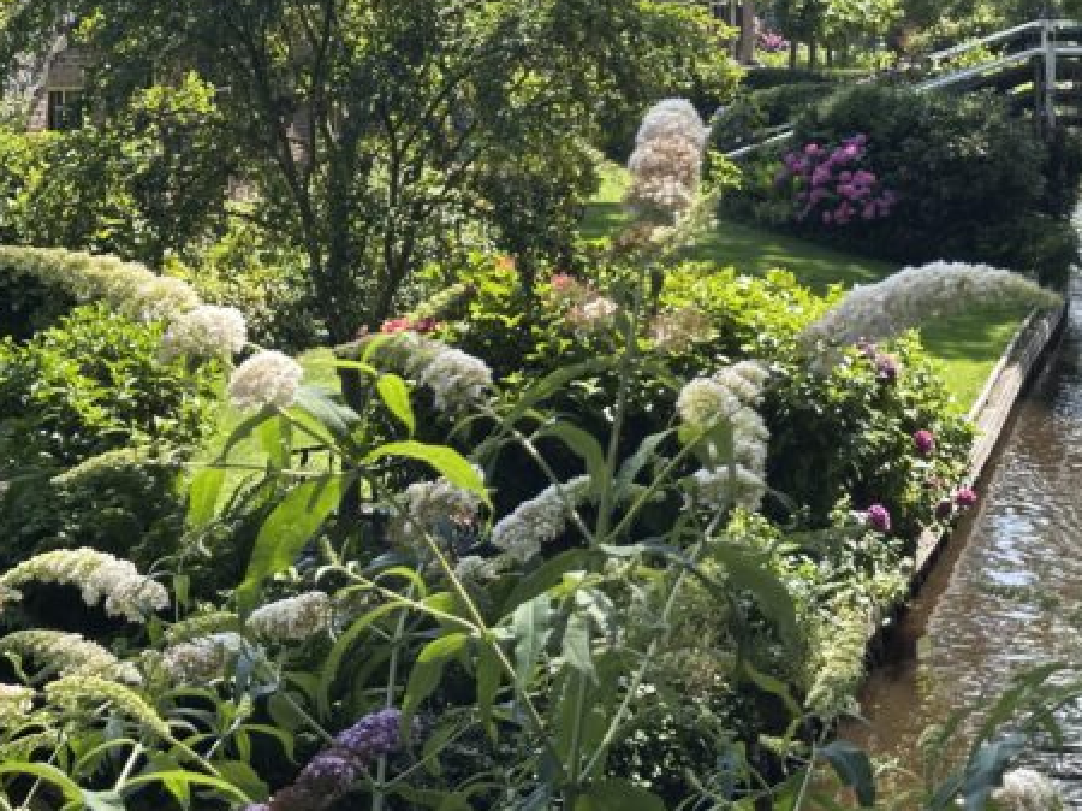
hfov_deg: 23.5
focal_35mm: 82
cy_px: 200
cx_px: 870
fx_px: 2562
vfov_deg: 17.9
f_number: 1.78
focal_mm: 6.86
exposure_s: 1/843
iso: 64
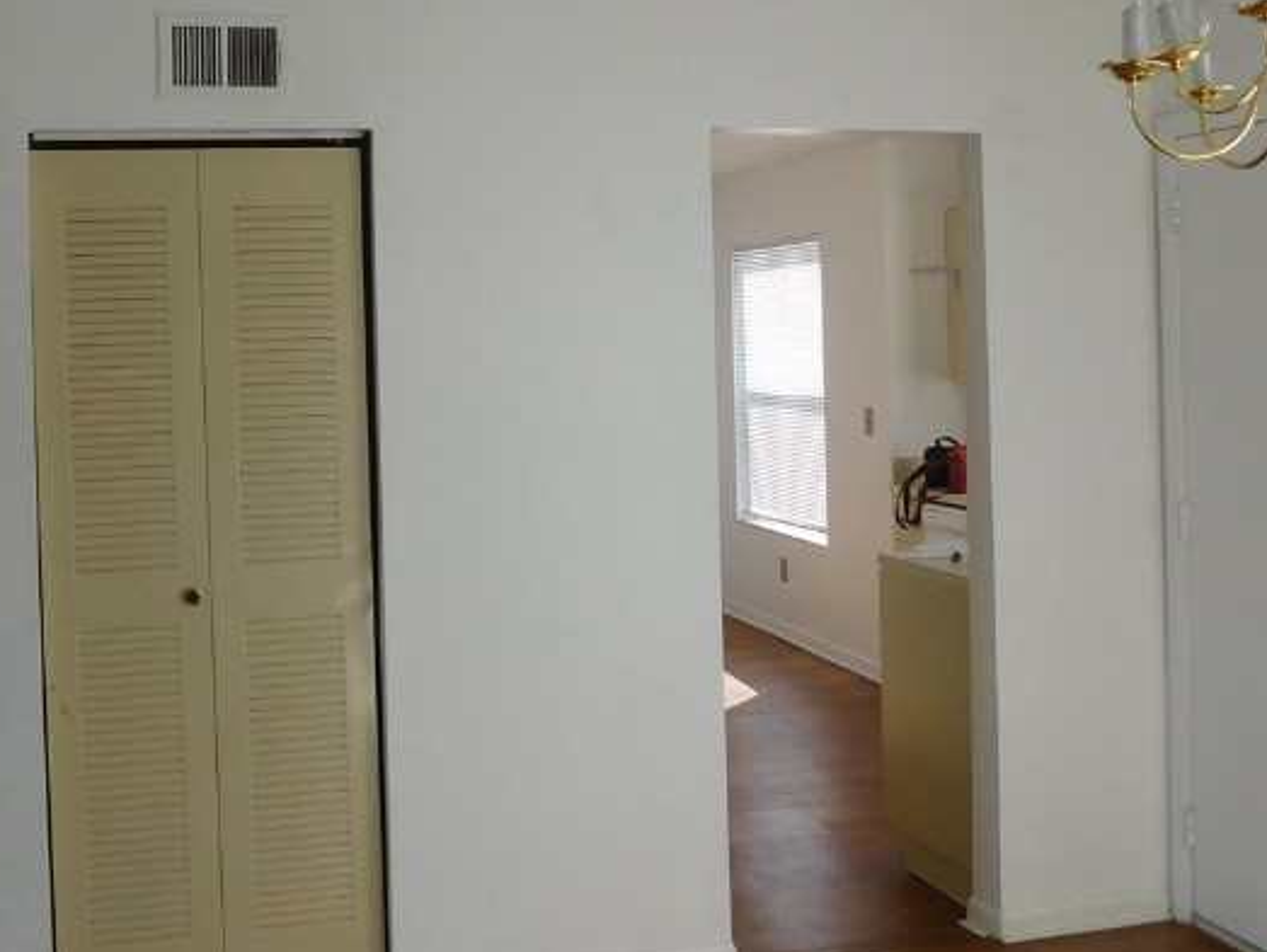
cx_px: 501
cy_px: 346
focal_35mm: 45
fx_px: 1648
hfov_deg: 41.8
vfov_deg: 32.0
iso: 125
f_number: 3
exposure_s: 1/250
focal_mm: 4
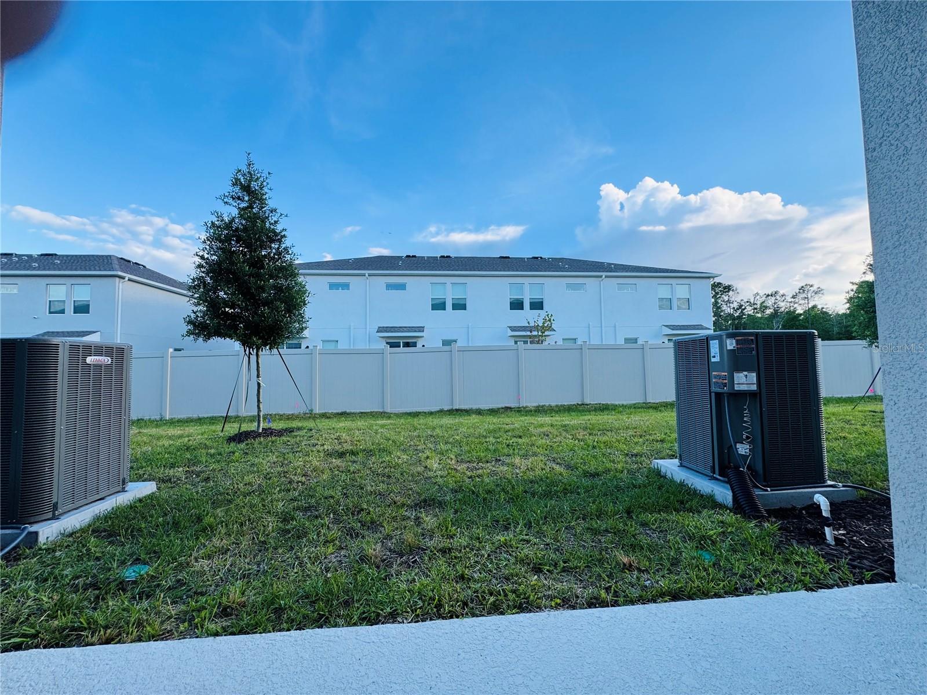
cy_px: 348
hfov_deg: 102.1
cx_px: 464
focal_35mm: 14
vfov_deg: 85.7
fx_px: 375
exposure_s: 1/347
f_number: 2.2
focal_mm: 2.22
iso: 40
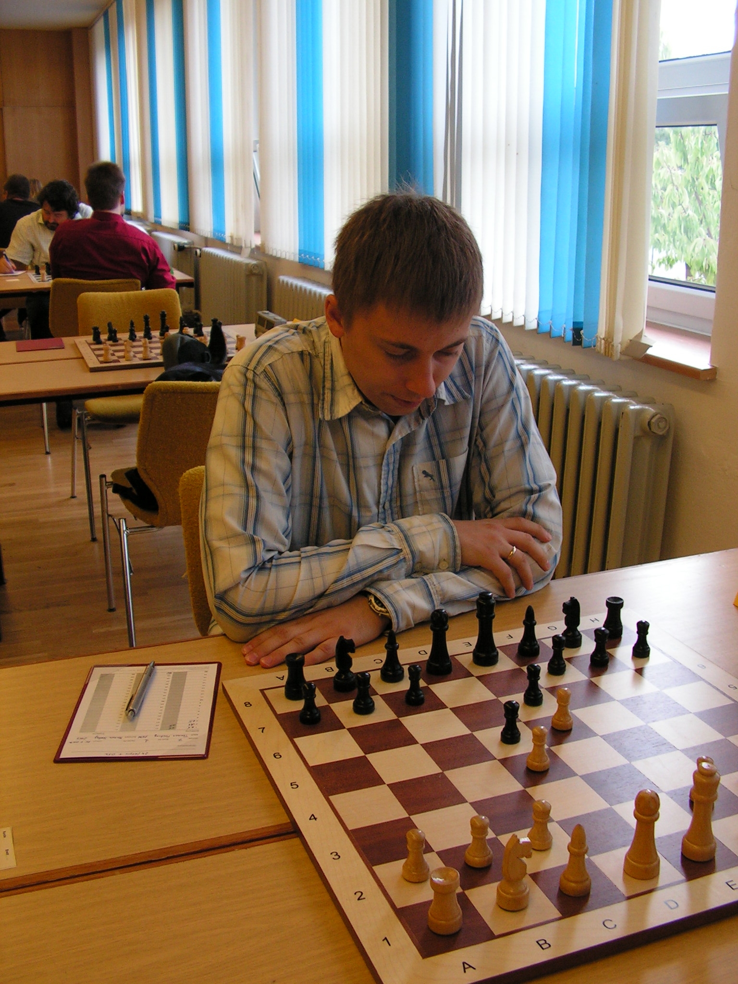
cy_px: 492
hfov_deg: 39.7
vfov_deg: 51.4
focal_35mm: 36
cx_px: 369
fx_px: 1023
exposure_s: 1/40
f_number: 3.2
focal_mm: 6
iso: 100
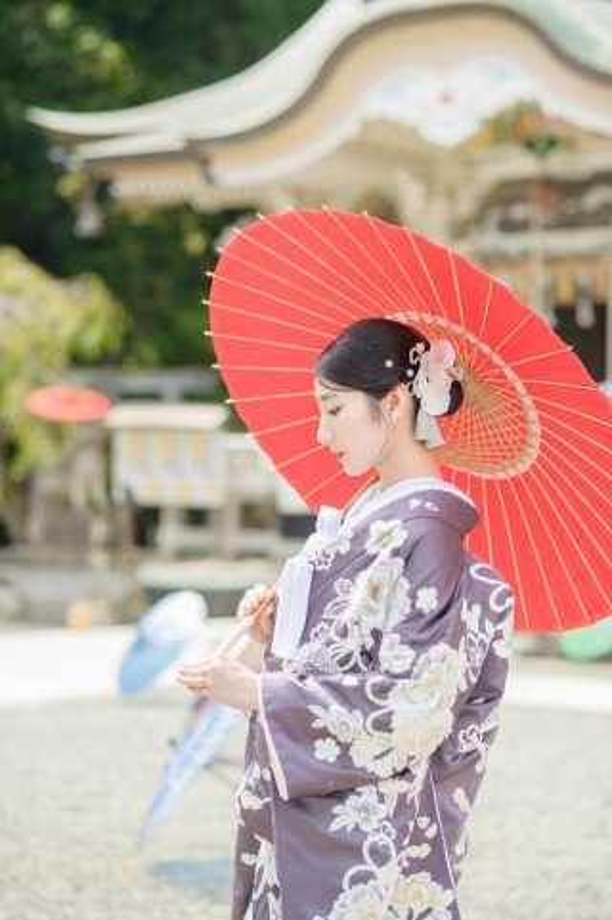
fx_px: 2170
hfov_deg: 16.0
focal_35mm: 85
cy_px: 460
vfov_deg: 23.9
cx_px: 306
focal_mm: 85
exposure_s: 1/1600
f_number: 2.8
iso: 200
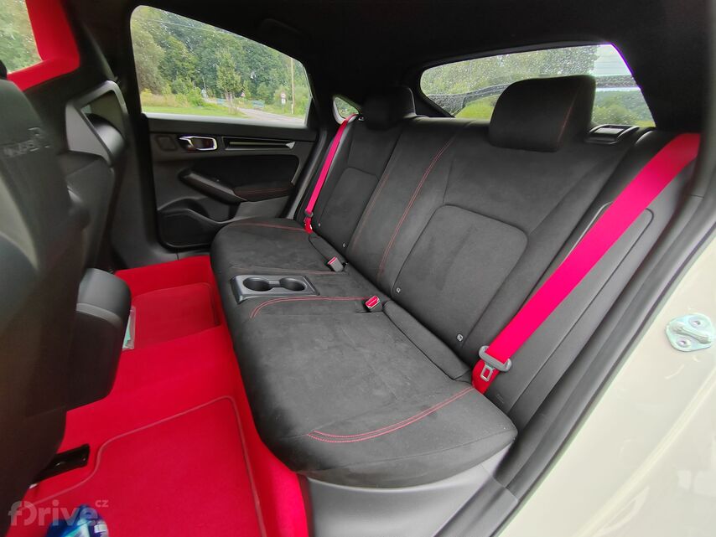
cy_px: 268
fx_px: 269
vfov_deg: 89.9
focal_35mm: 13
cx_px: 358
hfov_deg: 106.2
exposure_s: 1/50
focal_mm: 2.16
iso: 169
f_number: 2.2
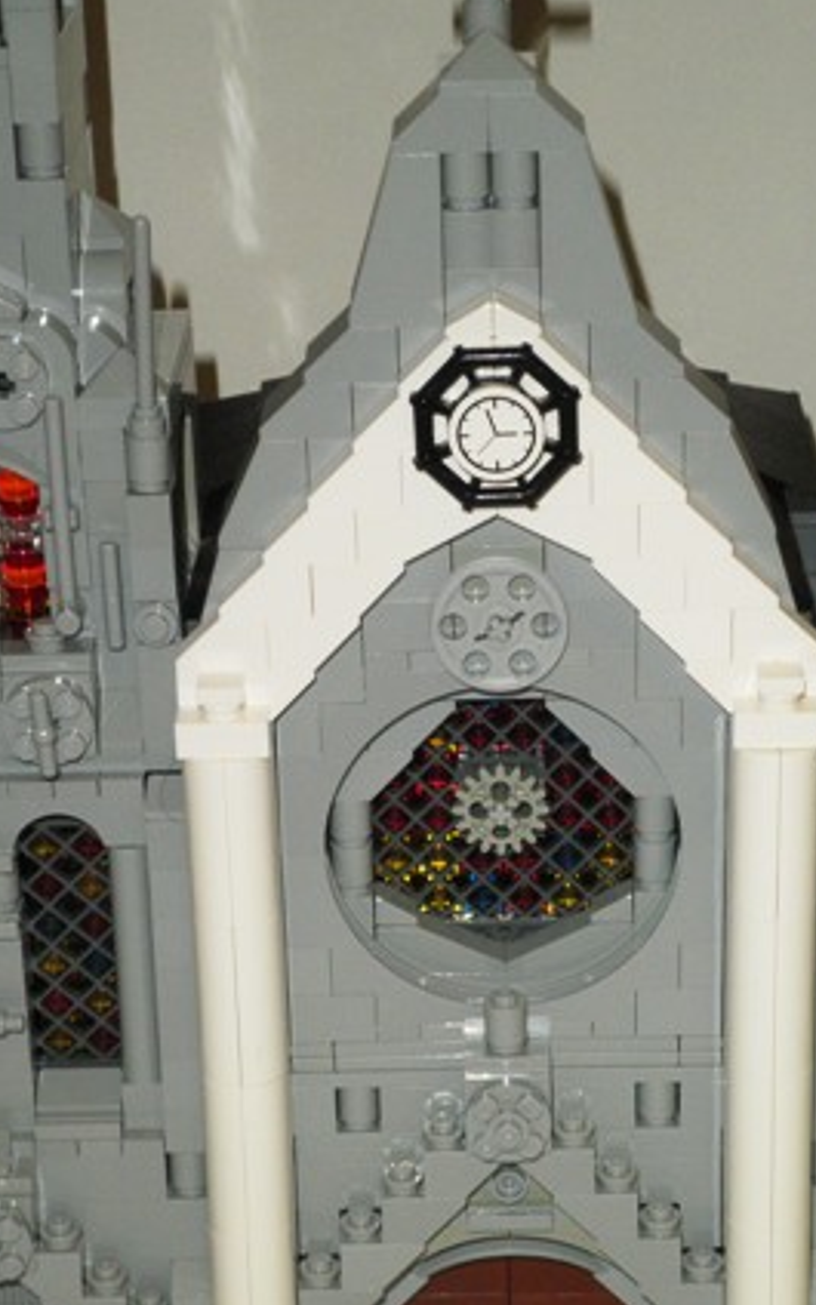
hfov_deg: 13.6
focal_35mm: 96
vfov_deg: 21.6
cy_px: 874
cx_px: 514
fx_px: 3416
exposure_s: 1/80
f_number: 3.9
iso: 160
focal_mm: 10.7
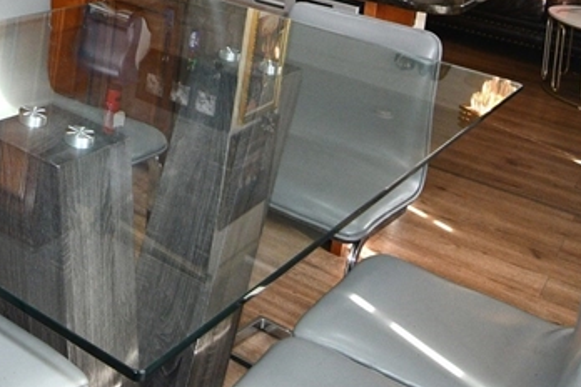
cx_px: -13
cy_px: -176
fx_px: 855
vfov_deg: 21.7
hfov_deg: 33.9
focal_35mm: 53
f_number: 7.1
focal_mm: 12
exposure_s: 1/80
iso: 1000
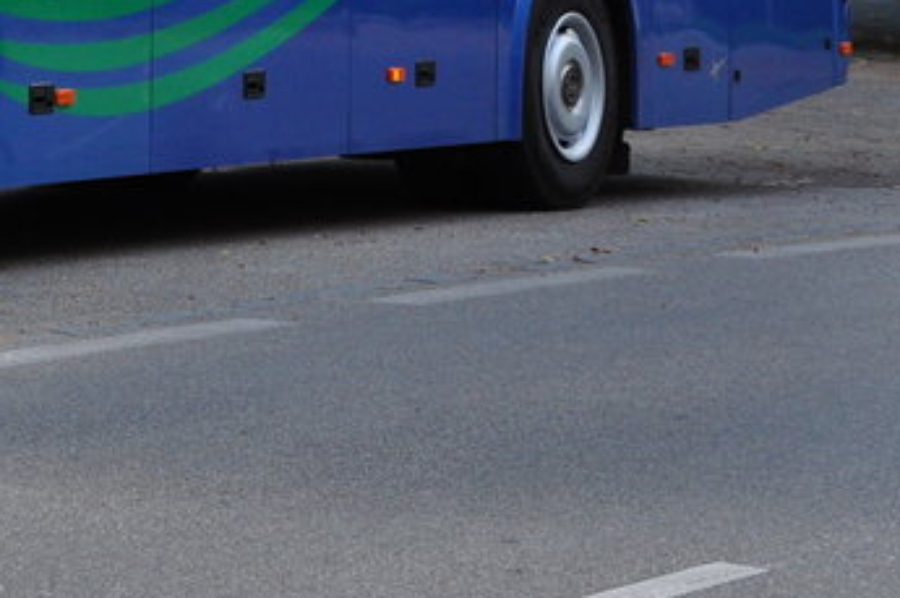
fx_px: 4943
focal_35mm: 198
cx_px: -399
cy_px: -414
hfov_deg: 10.1
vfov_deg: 6.8
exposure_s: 1/640
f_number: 4.5
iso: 500
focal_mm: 38
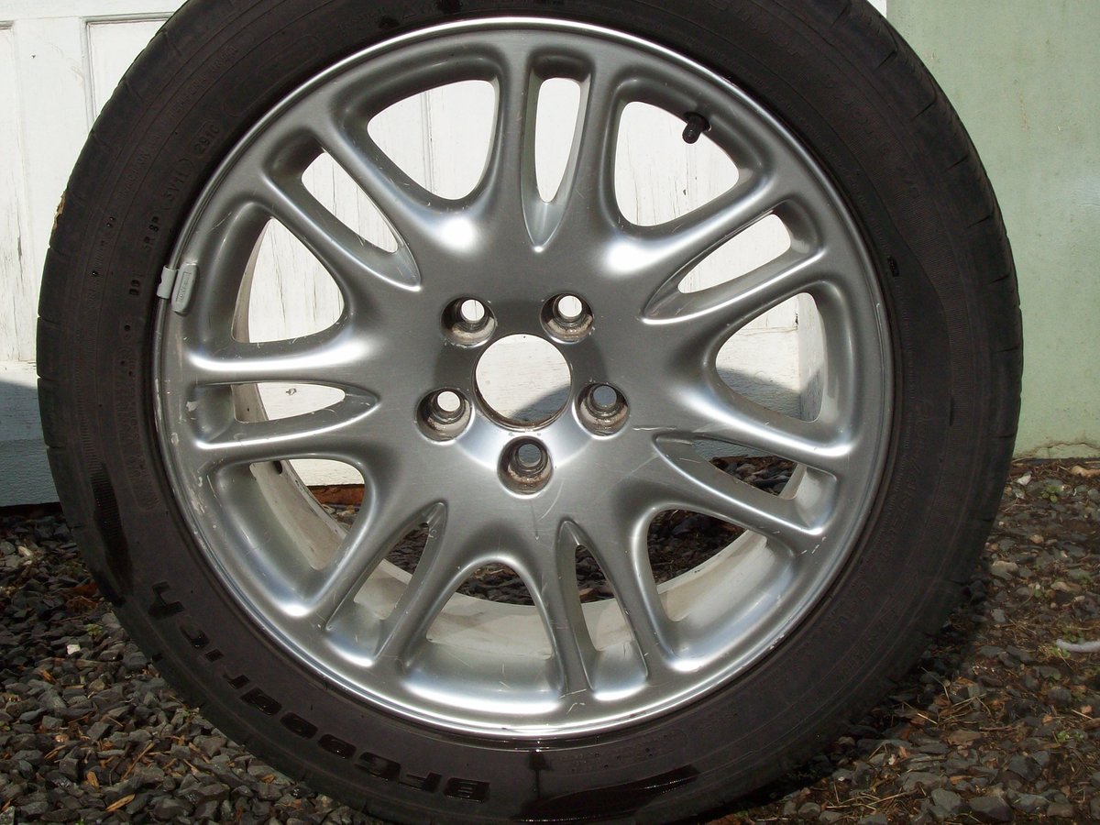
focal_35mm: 70
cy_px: 412
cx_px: 550
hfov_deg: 27.8
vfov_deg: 21.0
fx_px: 2224
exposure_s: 1/708
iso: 80
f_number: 6.7
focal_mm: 11.6
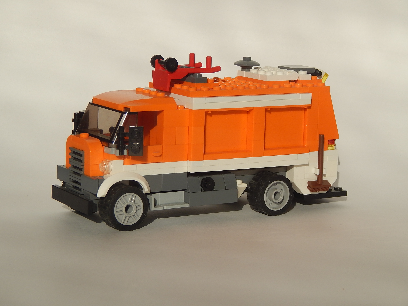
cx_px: 204
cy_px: 153
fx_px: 1238
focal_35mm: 105
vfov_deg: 14.1
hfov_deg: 18.7
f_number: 9
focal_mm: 18.7
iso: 125
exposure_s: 1/500
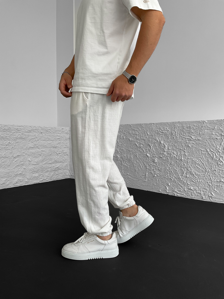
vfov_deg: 61.7
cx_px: 112
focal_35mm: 29
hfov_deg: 48.2
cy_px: 150
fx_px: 250
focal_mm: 3
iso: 25
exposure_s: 1/120
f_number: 1.8
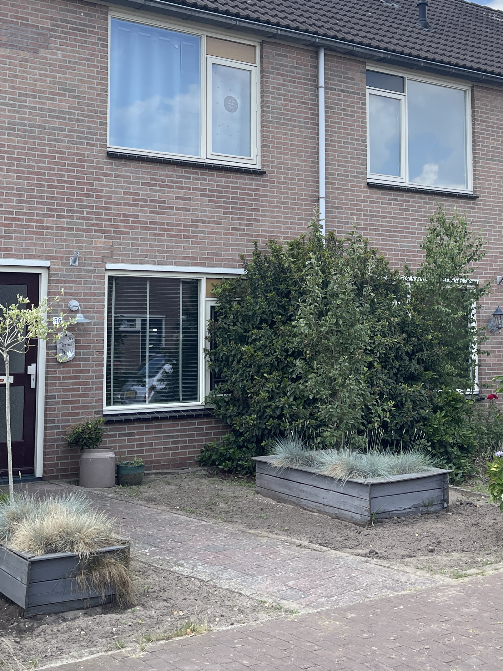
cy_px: 228
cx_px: 301
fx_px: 911
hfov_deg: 30.8
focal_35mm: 47
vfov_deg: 40.0
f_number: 1.6
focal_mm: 5.1
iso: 32
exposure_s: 1/1212
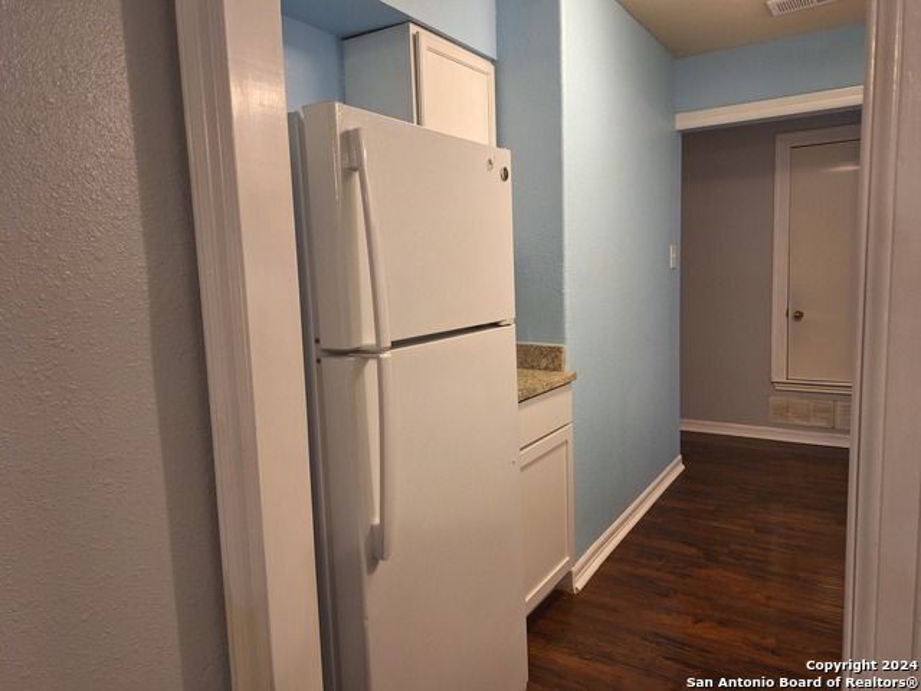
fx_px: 612
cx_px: 460
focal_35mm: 23
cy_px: 346
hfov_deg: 73.9
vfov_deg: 58.9
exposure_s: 1/40
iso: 160
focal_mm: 5.54
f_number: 1.8
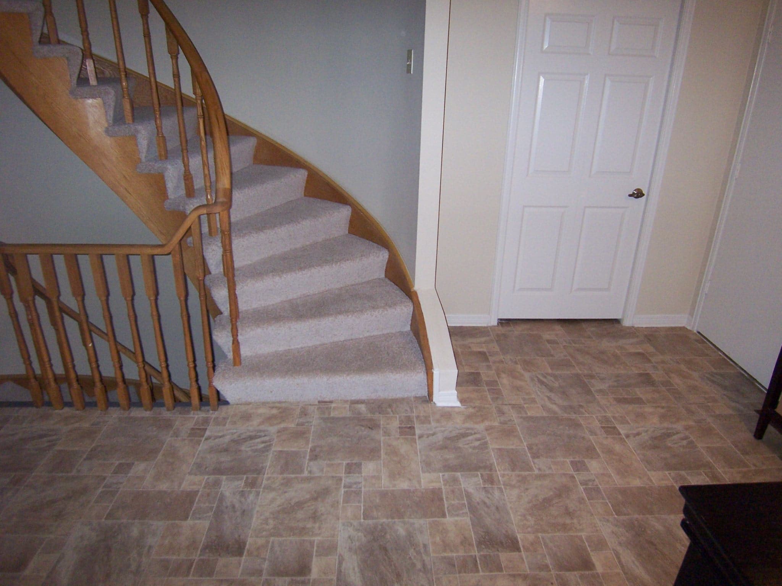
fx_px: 520
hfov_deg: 73.9
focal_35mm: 23
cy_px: 293
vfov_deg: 58.9
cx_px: 391
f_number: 2.8
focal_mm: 3.8
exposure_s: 1/30
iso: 200
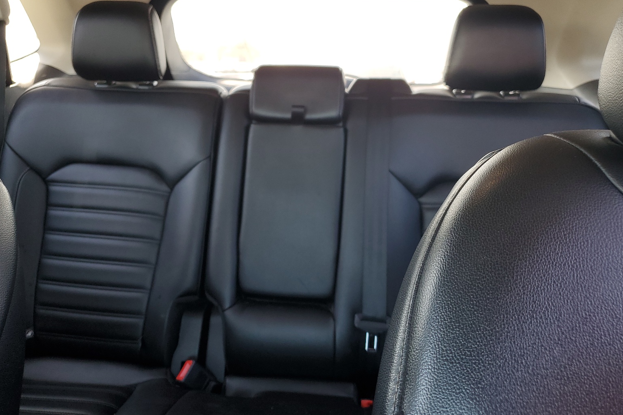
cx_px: 310
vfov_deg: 46.3
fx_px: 485
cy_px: 185
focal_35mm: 28
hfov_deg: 65.5
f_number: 1.5
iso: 52
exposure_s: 1/60.2
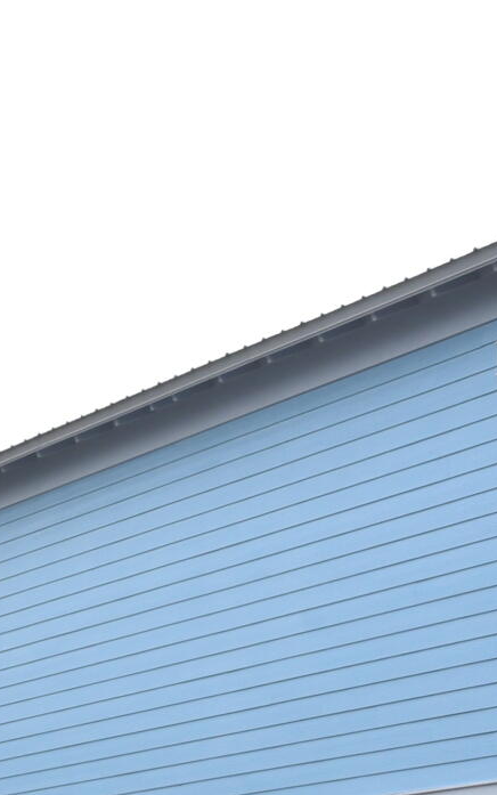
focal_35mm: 136
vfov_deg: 14.9
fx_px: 2946
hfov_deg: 7.8
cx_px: -1200
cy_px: 898
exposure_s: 1/400
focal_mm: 31
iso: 200
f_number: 10
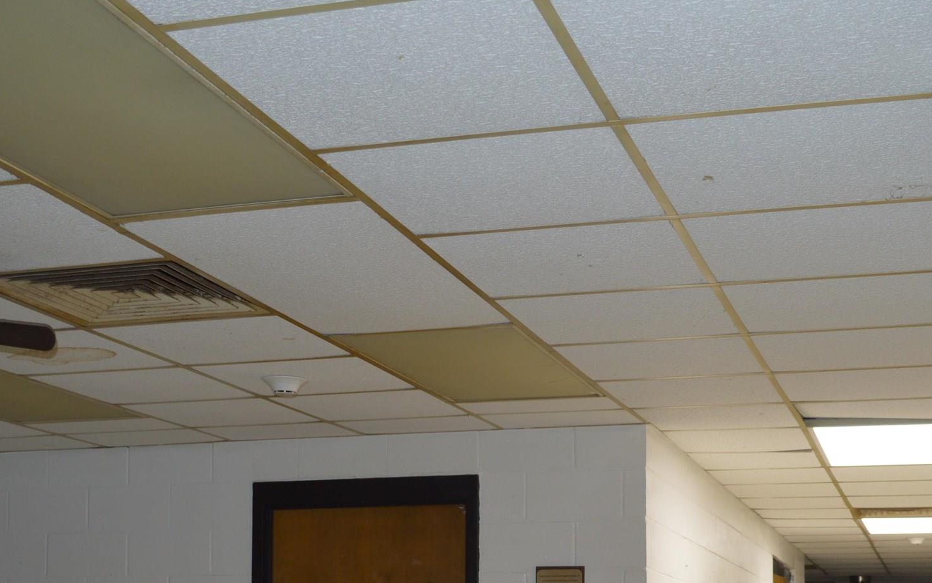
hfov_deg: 35.0
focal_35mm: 58
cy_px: 615
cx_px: 570
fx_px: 1473
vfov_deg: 21.4
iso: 220
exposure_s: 1/30
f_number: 3.5
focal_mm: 18
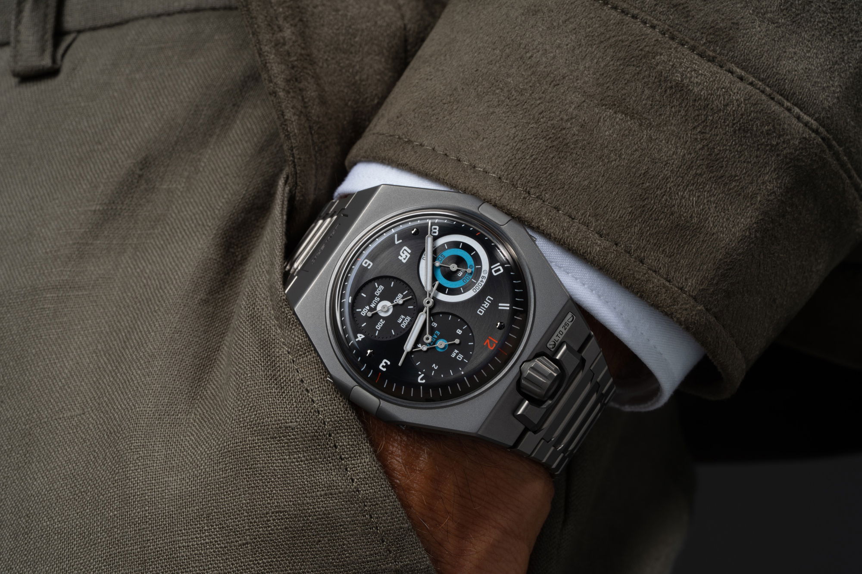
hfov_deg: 22.6
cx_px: 431
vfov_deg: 15.2
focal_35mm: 90
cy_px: 287
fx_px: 2155
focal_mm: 90
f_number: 18
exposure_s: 1/200
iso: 200
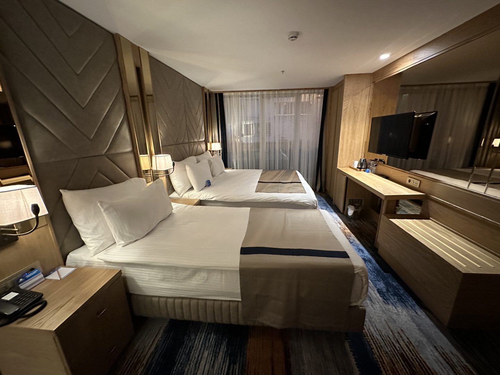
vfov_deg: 85.7
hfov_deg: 102.1
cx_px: 250
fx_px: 202
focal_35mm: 14
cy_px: 188
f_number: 2.2
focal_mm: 2.22
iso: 800
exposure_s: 1/50
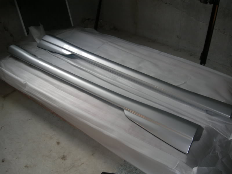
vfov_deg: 37.7
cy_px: 87
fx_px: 255
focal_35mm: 38
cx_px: 116
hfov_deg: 49.0
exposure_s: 1/29
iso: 76
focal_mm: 7.8
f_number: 2.8
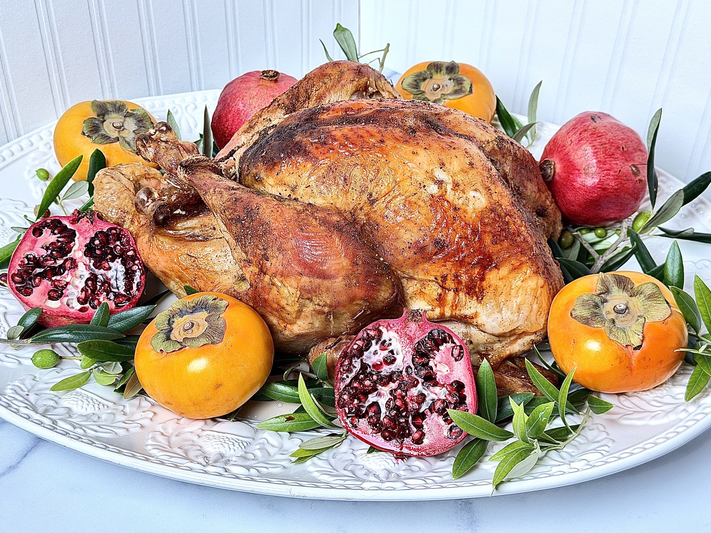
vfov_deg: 29.1
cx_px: 363
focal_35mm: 50
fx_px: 1027
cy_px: 268
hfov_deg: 38.2
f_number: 1.78
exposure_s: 1/64
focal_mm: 6.76
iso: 100
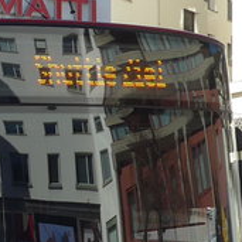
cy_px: 229
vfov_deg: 9.7
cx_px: -79
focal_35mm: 180
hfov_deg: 9.5
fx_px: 1424
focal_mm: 6
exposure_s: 1/1000
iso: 80
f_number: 2.8
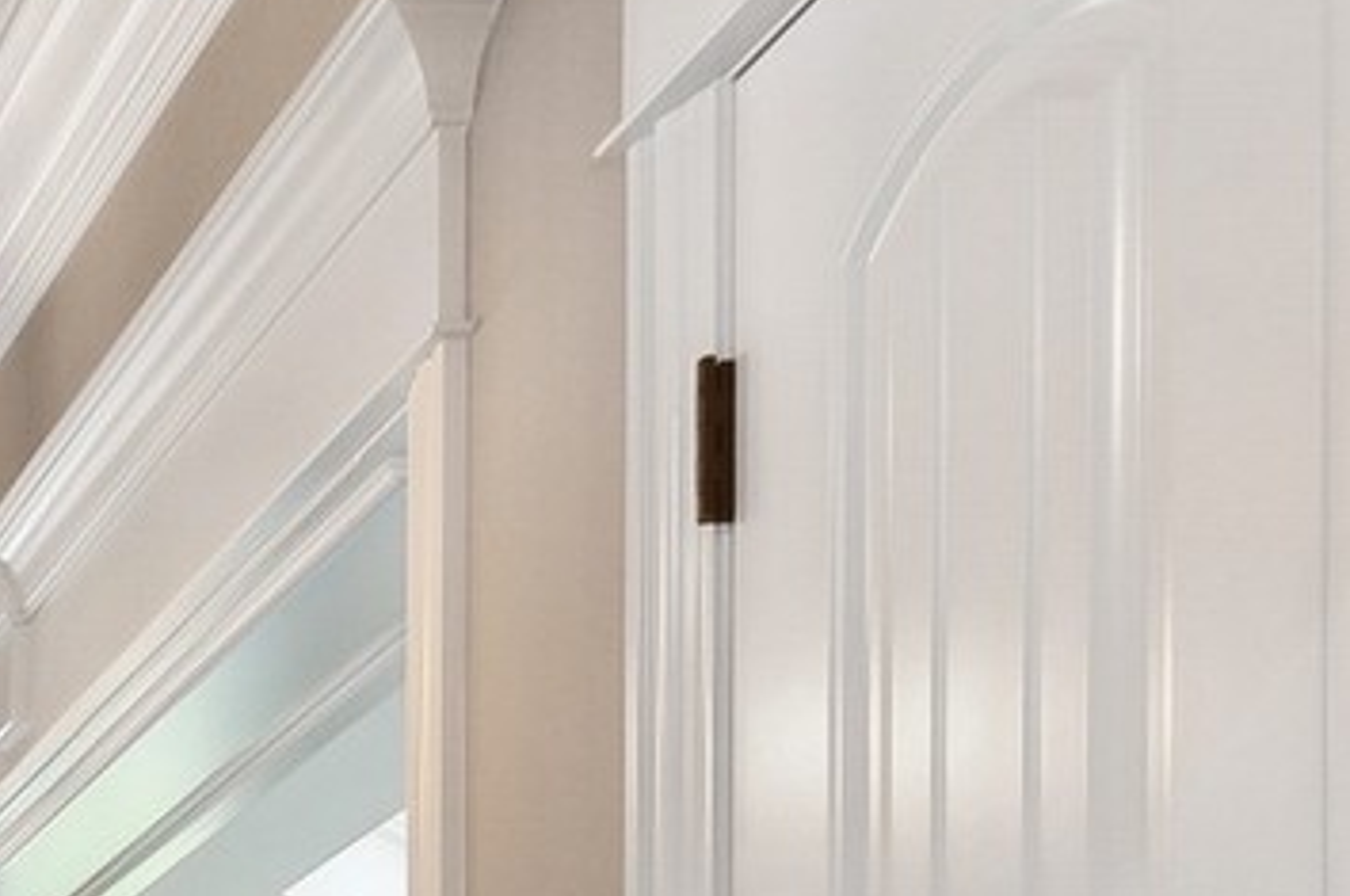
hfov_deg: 20.6
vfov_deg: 15.3
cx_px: -873
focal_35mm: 78
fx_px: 2921
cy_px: 1575
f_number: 8
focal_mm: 17
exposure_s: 1/8
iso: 200
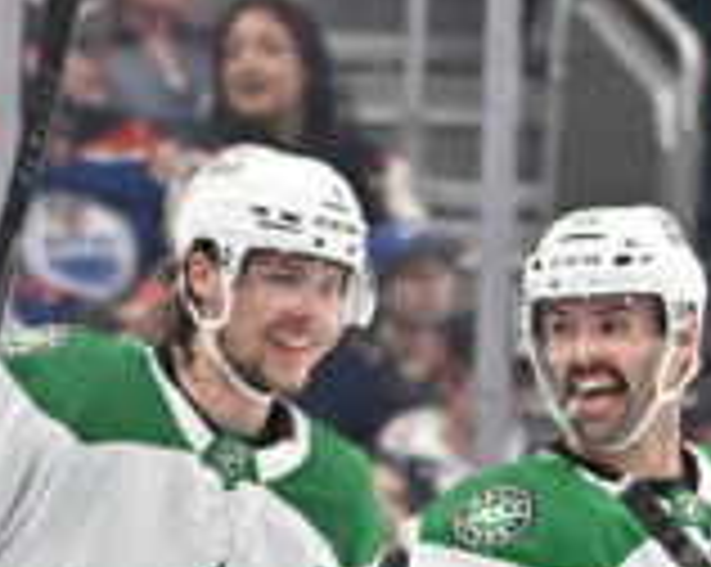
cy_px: 1174
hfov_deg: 1.4
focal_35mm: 1426
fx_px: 29970
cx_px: 662
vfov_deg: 1.1
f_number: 4
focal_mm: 200
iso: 1600
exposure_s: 1/640
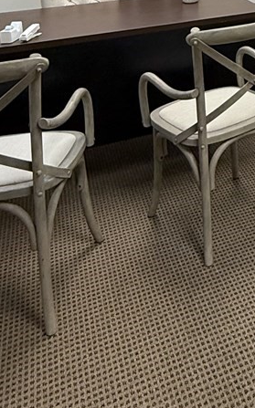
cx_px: 335
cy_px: -47
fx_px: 568
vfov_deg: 34.0
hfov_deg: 22.5
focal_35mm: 51
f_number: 2.2
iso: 160
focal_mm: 2.22
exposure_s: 1/120
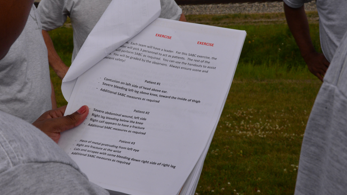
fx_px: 708
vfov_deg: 15.7
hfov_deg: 27.5
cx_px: 154
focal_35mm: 77
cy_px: 72
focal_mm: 55
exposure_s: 1/1600
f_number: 20
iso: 2000
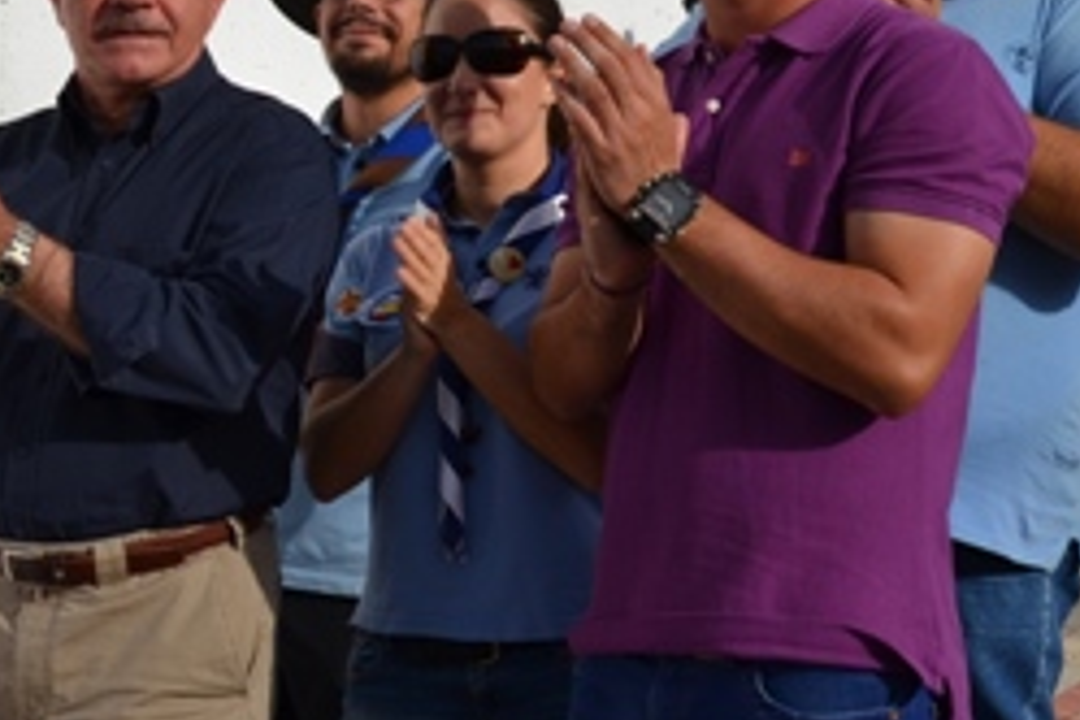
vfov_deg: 17.7
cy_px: 245
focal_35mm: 77
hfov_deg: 25.0
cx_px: -22
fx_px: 2310
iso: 100
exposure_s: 1/320
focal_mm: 20
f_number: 9
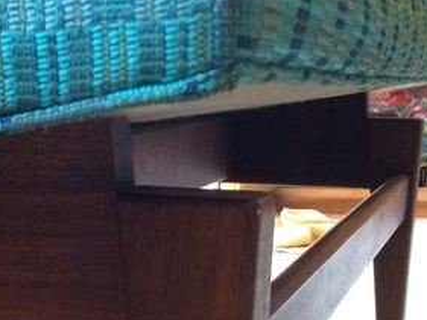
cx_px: 36
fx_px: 1185
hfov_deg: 20.0
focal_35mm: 96
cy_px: 400
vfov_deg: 14.8
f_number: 2.2
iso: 160
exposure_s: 1/30
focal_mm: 4.12
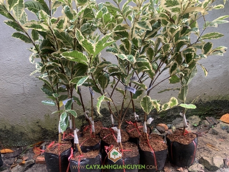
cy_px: 86
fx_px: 172
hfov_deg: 67.3
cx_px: 114
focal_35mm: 26
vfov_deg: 53.1
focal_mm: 4.25
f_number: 1.8
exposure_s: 1/69
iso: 100
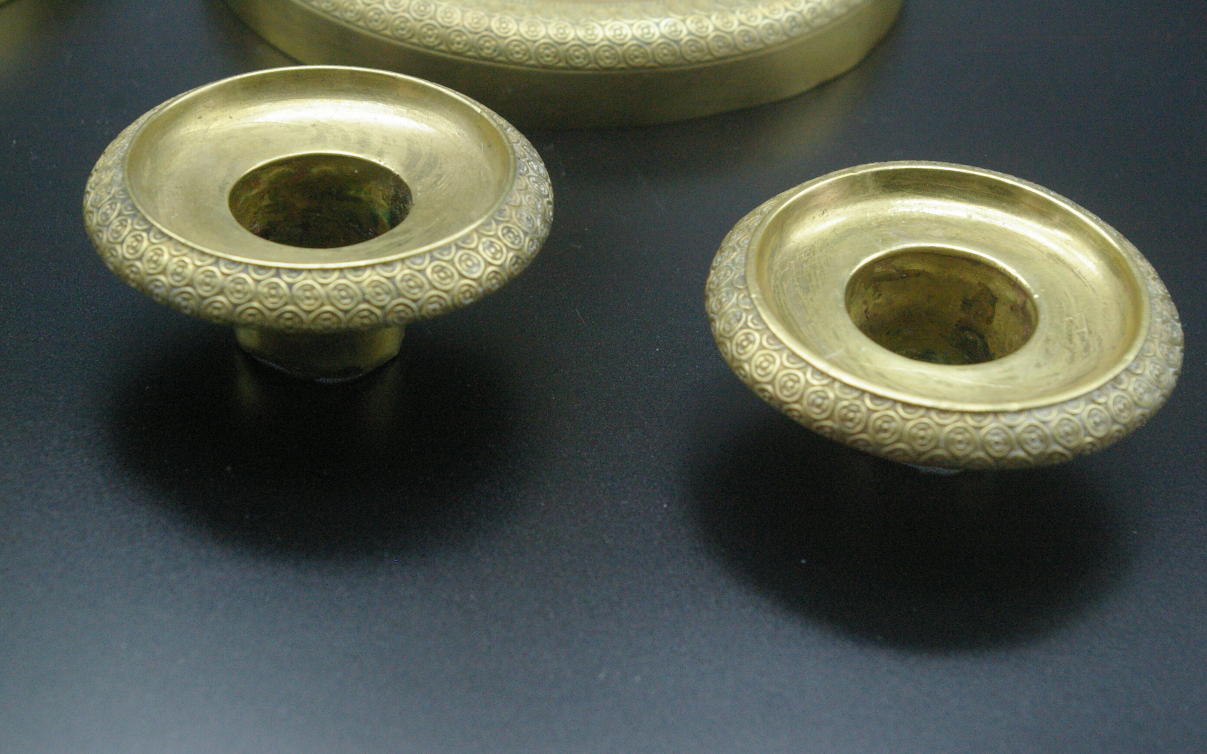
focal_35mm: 43
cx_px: 590
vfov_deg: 29.8
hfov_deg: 46.2
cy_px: 328
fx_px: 1414
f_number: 5.6
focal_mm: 26
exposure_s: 1/90
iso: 1600
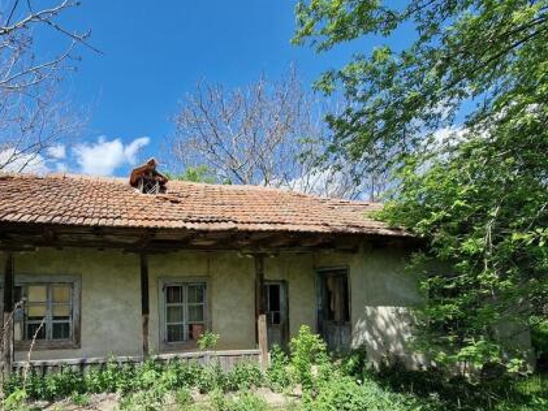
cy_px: 282
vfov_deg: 69.1
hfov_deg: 84.5
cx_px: 180
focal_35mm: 18
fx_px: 285
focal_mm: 2.2
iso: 50
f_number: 2.2
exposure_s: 1/1356
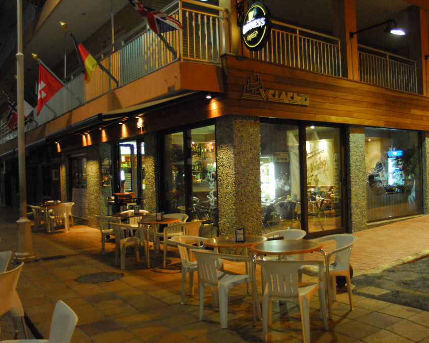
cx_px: 251
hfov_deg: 52.6
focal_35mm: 34
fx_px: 432
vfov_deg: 43.3
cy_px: 171
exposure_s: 1/40
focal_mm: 20
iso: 1600
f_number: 3.5
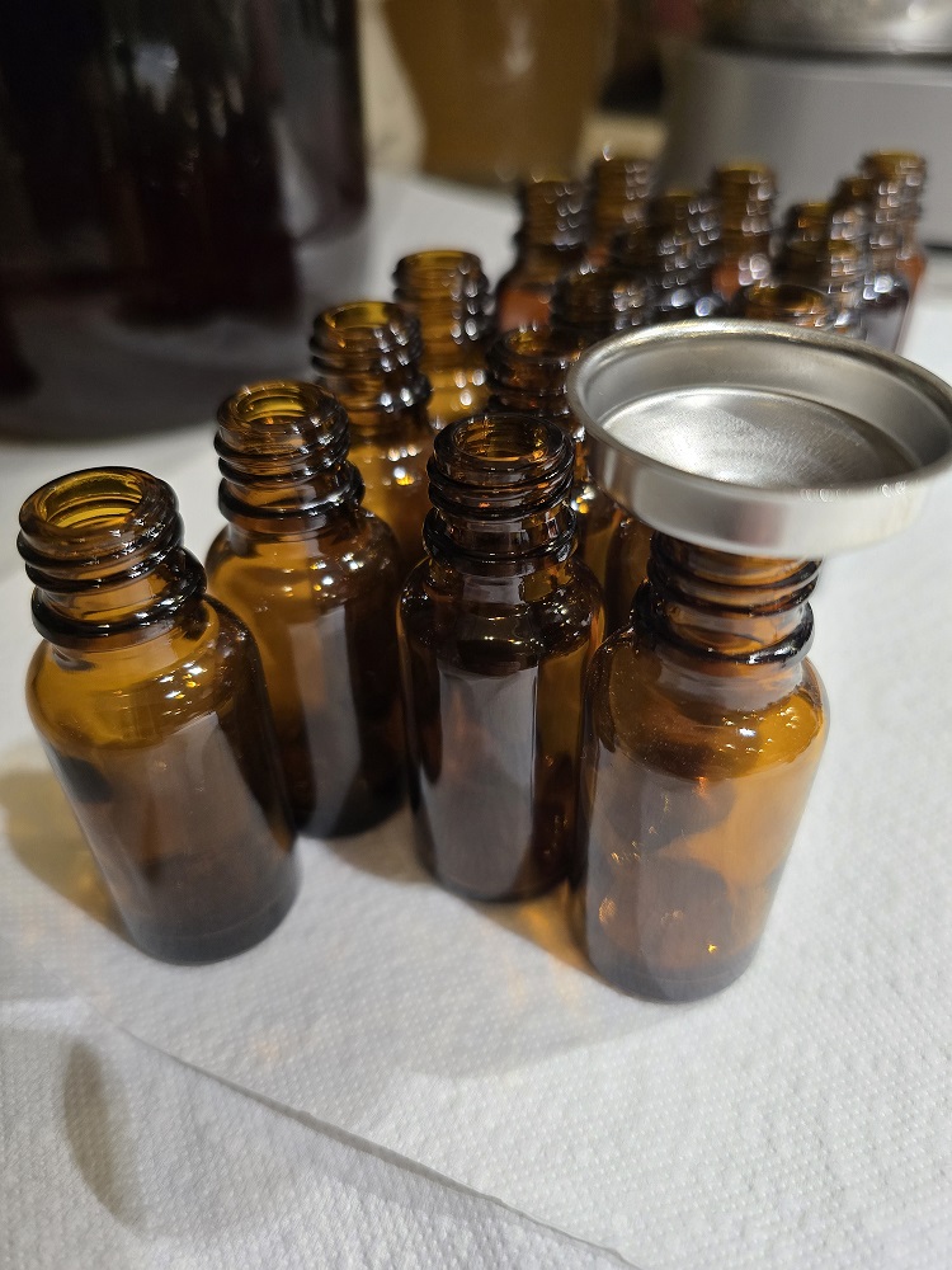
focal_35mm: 23
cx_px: 476
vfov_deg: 73.9
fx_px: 843
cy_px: 635
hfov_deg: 58.9
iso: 400
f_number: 1.7
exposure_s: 1/100
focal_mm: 6.3
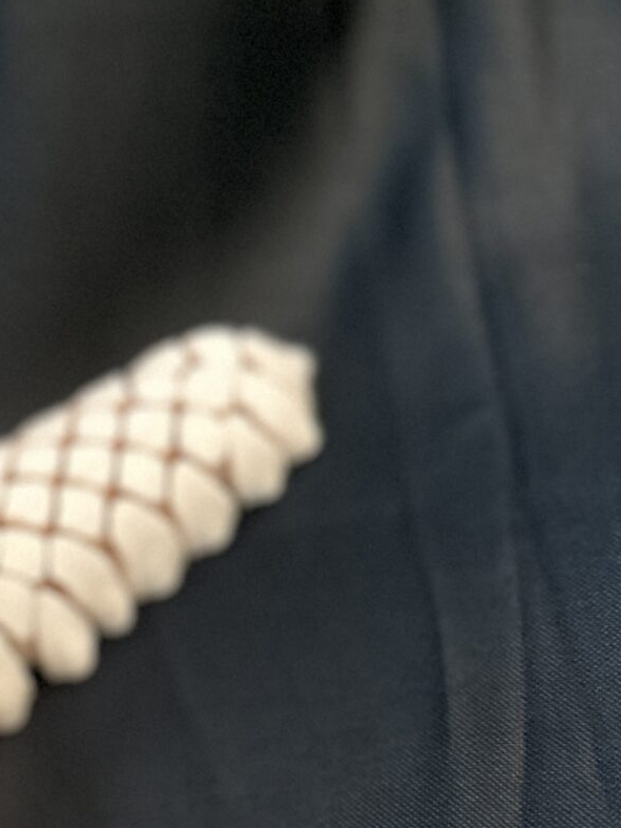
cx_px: -301
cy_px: 812
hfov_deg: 17.1
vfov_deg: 24.0
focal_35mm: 78
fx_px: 1866
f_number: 1.78
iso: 800
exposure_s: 1/60
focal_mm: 6.86
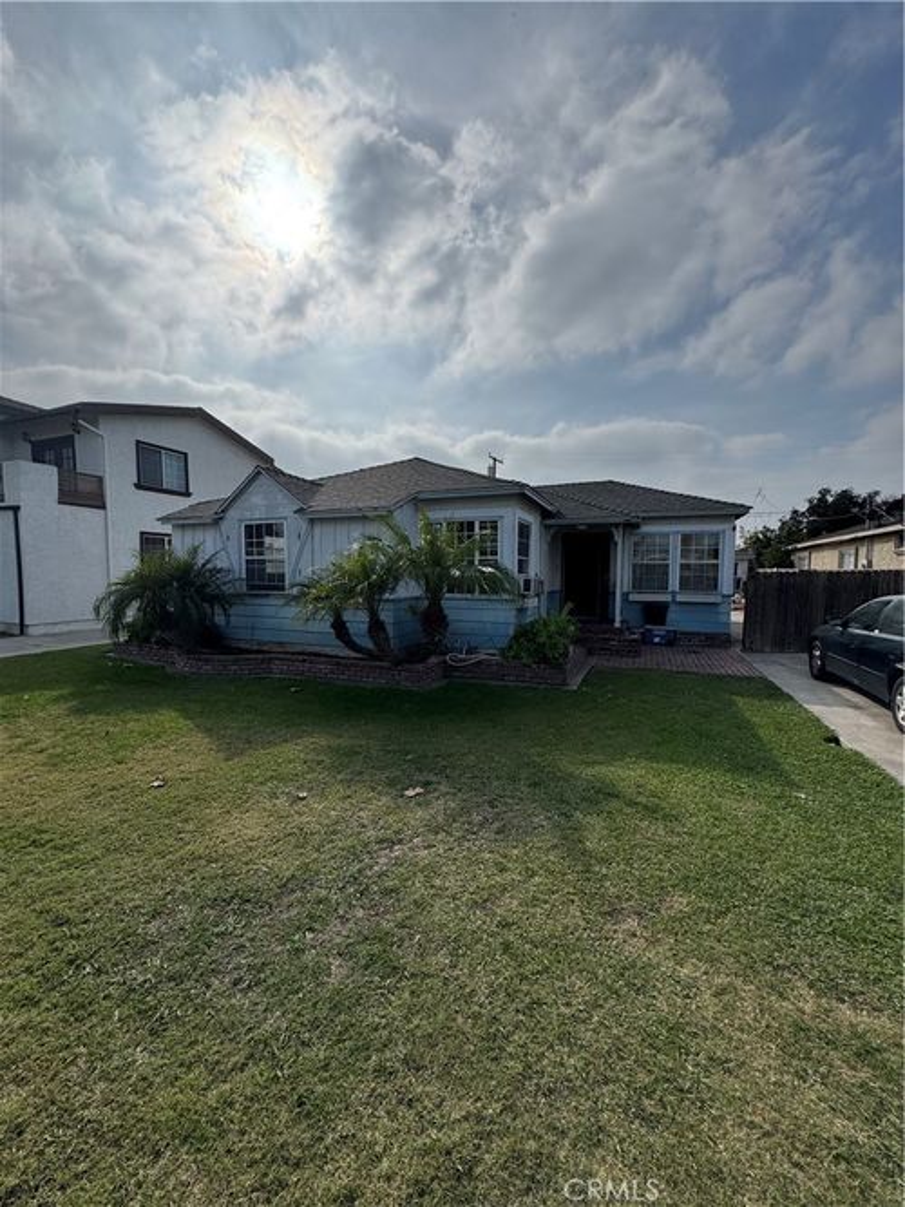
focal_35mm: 14
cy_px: 604
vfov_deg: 102.1
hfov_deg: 85.7
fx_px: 488
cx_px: 452
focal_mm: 2.22
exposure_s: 1/3906
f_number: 2.2
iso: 40
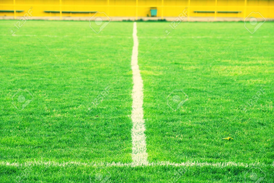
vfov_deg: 12.2
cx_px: 137
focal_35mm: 112
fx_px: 852
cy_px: 92
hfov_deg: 18.3
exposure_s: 1/34
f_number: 6.4
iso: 400
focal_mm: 74.4
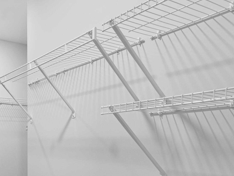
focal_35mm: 35
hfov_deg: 42.8
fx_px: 237
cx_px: -15
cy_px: 134
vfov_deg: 39.5
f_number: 9
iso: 640
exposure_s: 1/8
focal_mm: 16
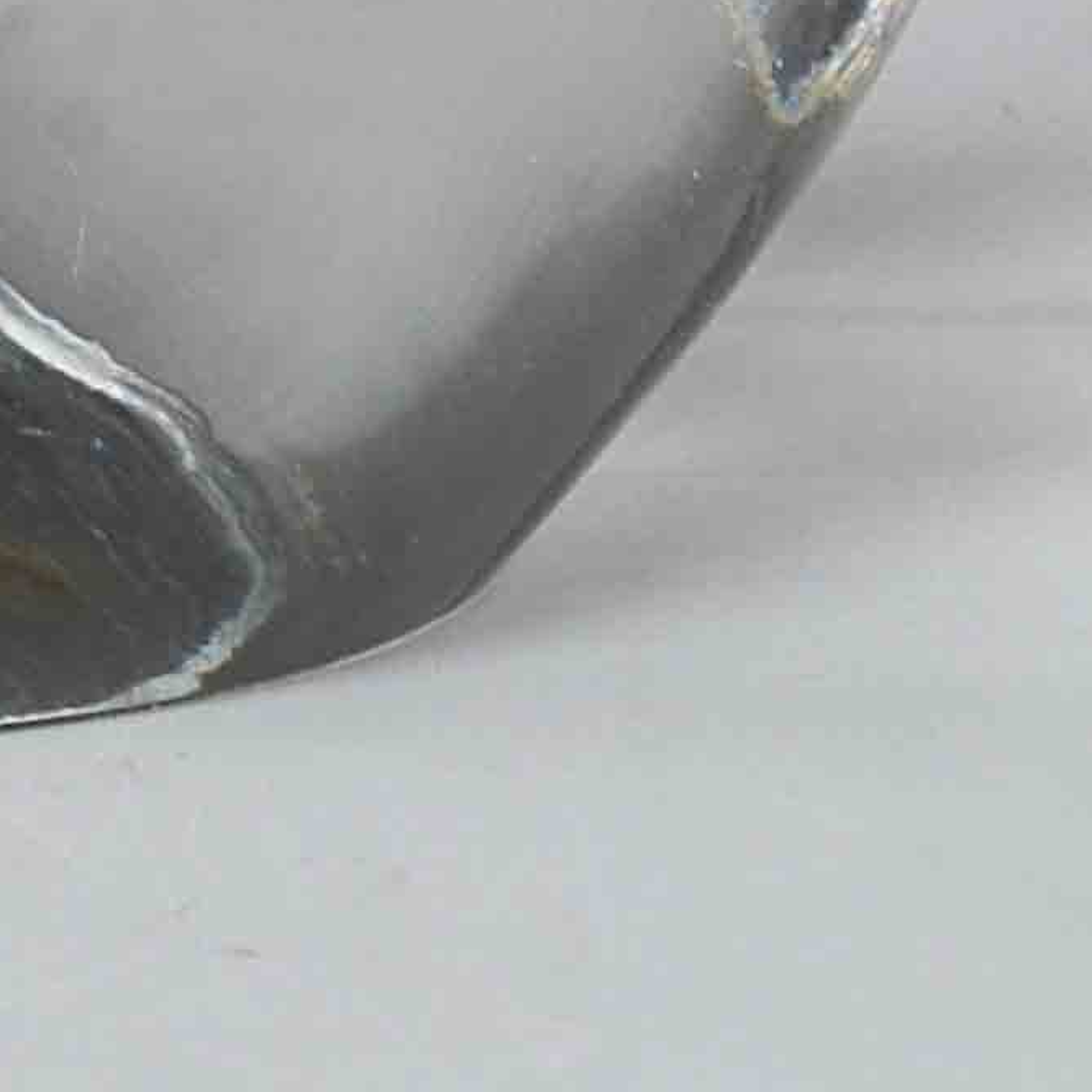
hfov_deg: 4.0
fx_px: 15454
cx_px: 221
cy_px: -1267
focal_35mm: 433
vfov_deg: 4.0
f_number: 16
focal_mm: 46
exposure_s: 1/80
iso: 100
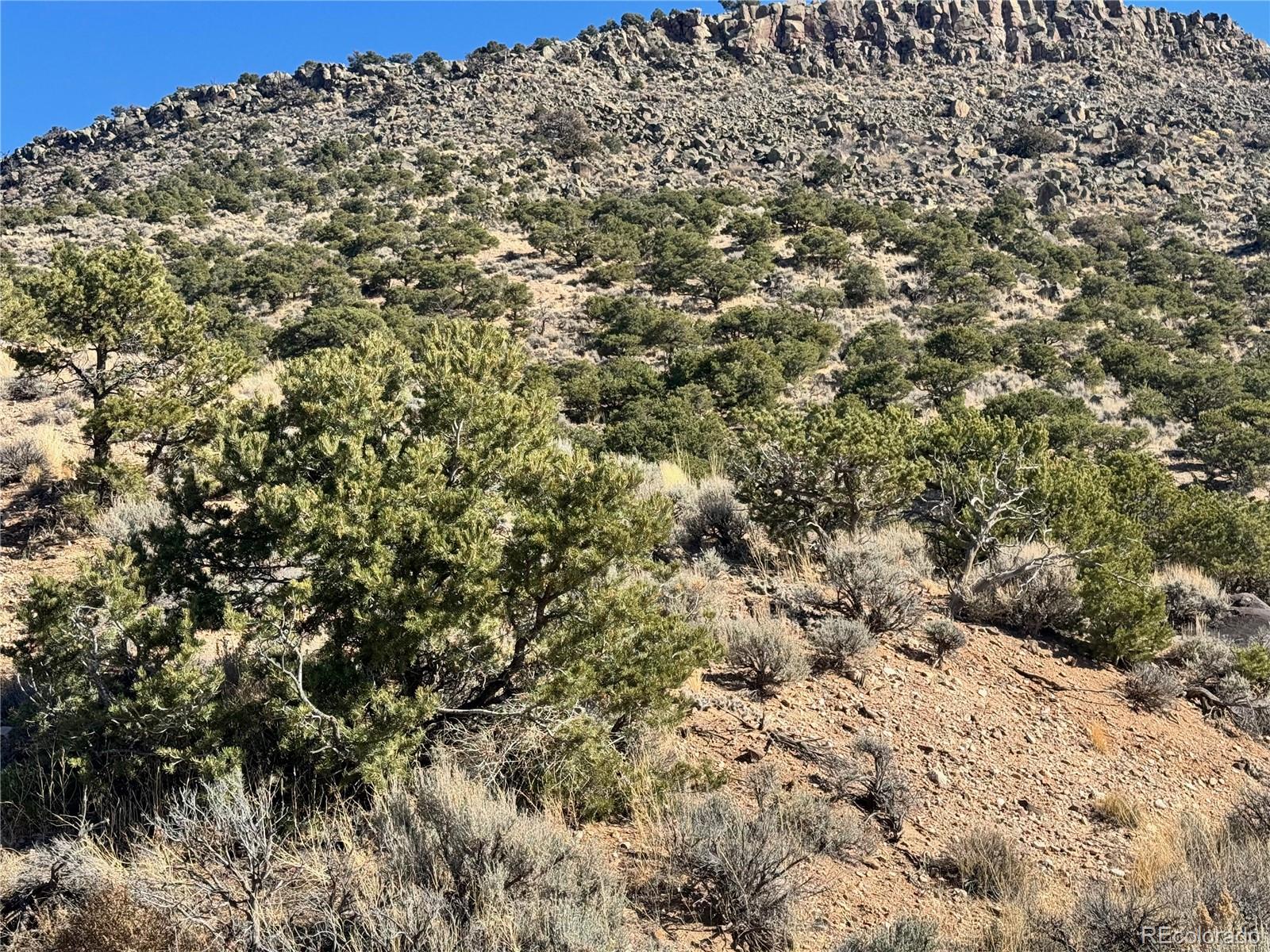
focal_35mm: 48
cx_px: 635
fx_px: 1761
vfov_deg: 30.3
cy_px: 476
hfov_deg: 39.7
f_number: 1.78
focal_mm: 6.76
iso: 64
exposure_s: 1/2179
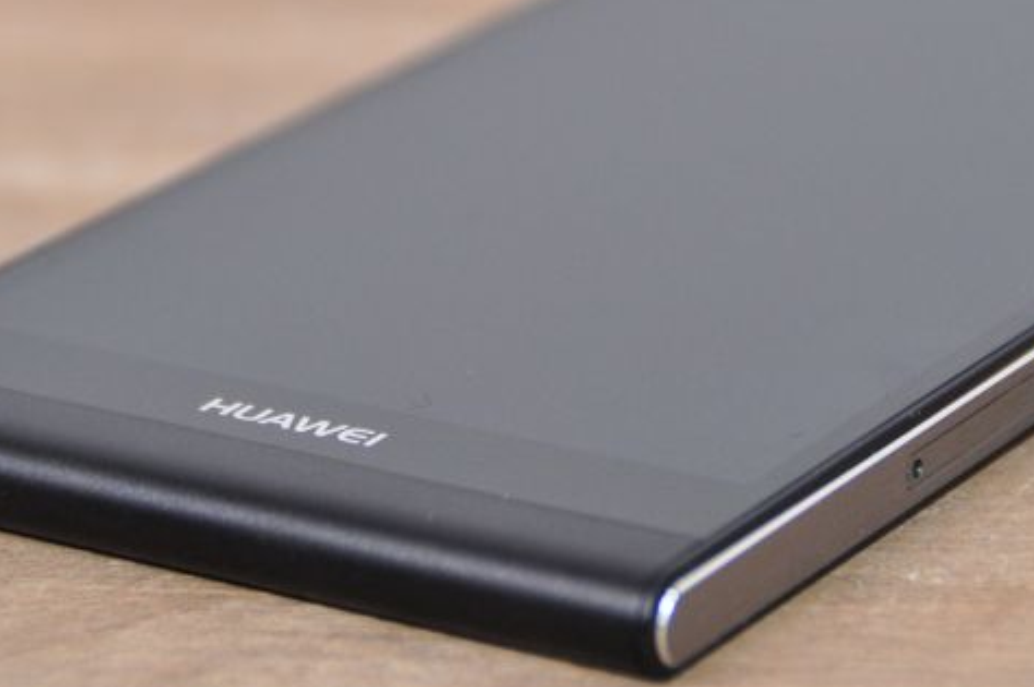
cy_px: 188
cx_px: 650
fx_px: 7259
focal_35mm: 253
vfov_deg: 5.4
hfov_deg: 8.1
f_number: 5.6
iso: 640
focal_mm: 80
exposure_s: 1/200
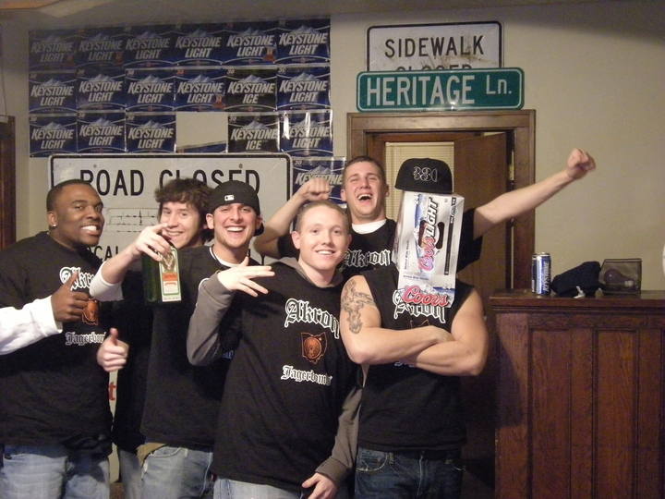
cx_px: 332
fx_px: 999
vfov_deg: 28.0
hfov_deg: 36.8
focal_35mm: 52
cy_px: 250
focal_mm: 8.8
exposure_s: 1/3.7
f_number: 3.8
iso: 800
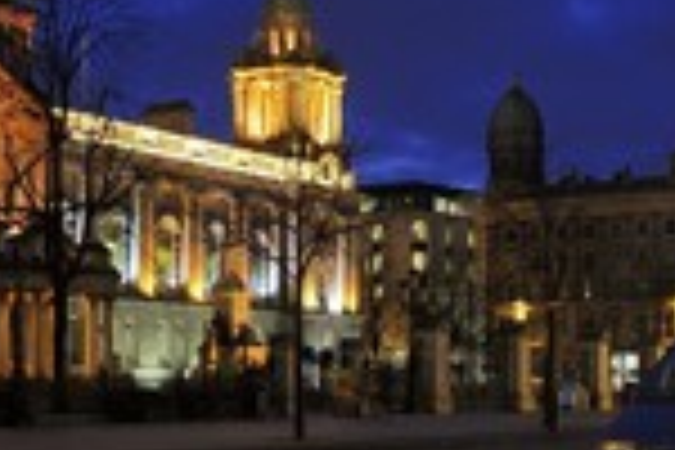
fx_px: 1256
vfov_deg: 20.2
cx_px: 414
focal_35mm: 67
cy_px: 306
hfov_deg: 30.0
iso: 400
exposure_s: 1/6
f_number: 5.6
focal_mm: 24
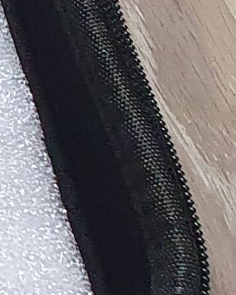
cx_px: -1007
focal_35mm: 227
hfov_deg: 5.2
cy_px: -512
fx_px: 1981
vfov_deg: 7.7
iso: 200
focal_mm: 4.32
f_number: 2.4
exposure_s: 1/60
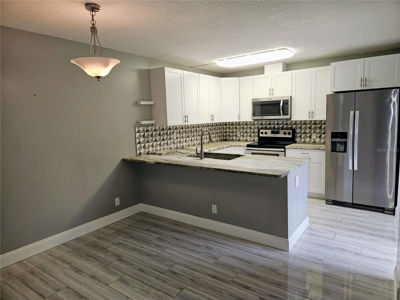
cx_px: 200
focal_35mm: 23
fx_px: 266
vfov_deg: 58.9
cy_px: 150
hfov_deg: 73.9
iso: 64
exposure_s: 1/60
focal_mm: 5.4
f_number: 1.8
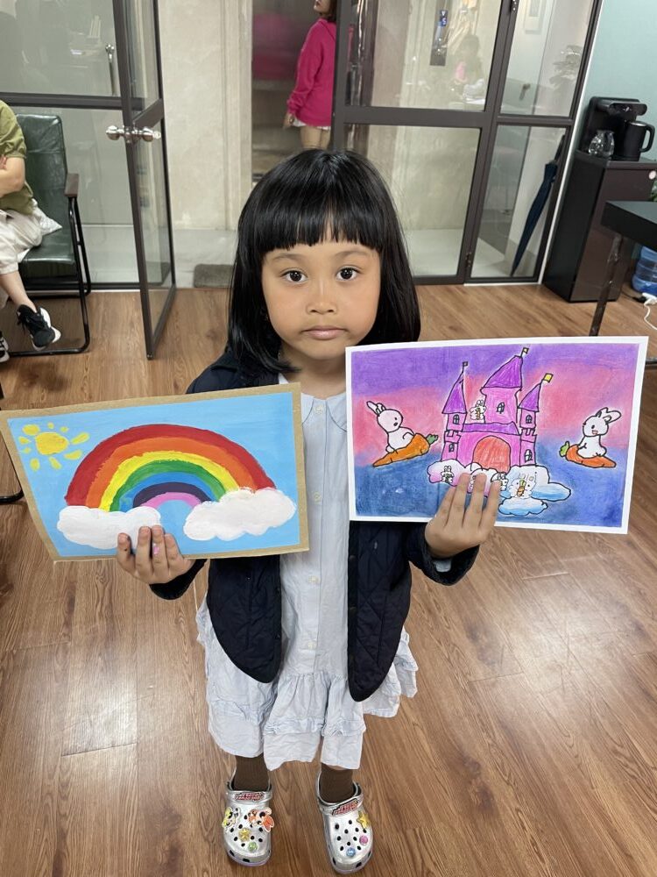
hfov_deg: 53.1
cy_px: 438
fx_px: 658
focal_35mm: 26
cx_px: 328
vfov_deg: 67.3
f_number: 1.6
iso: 100
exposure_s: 1/50
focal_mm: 4.2
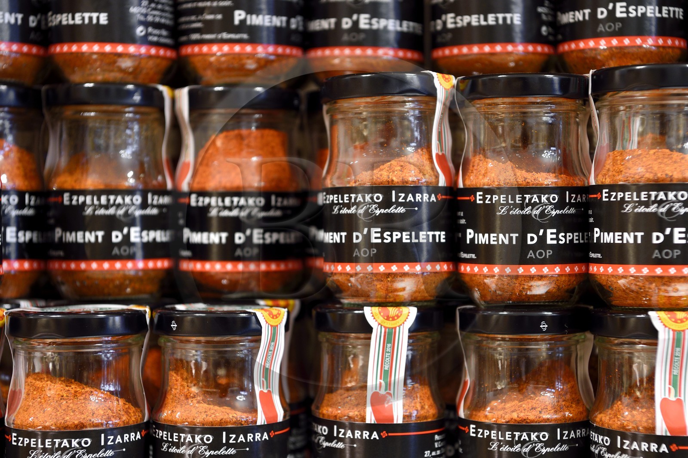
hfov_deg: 32.4
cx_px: 344
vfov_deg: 21.9
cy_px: 229
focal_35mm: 62
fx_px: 1185
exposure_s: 1/40
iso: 800
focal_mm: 62
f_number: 5
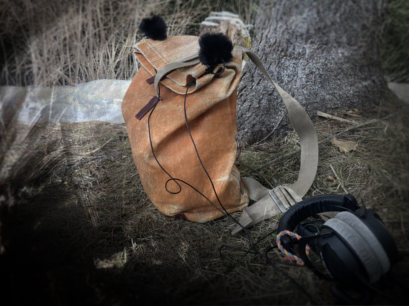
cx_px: 204
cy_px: 153
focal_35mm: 28
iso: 200
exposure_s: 1/60
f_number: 1.8
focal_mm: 3.99
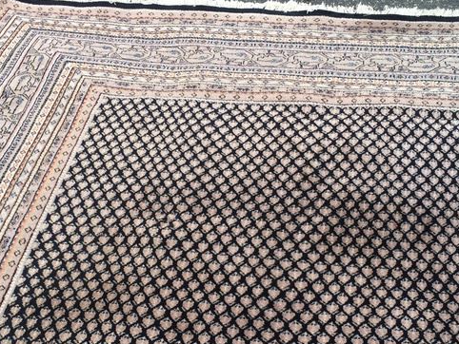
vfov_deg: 25.8
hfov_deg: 34.3
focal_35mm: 56
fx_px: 743
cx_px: 223
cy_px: 260
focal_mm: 4.12
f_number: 2.2
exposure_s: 1/631
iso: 32
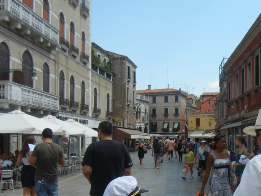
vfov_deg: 30.5
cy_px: 138
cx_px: 182
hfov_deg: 39.8
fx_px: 354
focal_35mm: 47
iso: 160
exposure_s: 1/318
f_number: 7
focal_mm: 5.4
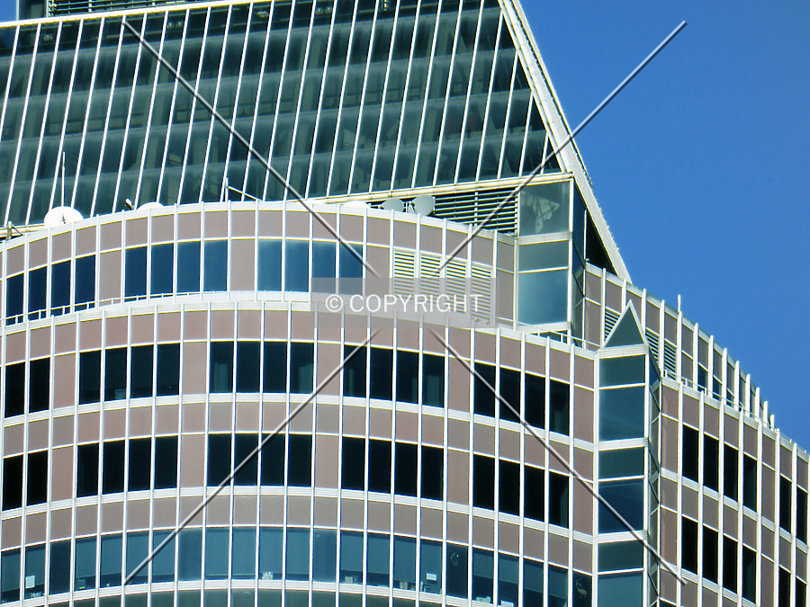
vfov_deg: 2.8
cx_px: 405
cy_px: 304
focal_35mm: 528
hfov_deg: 3.8
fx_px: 12355
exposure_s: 1/250
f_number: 6.4
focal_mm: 86
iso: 100
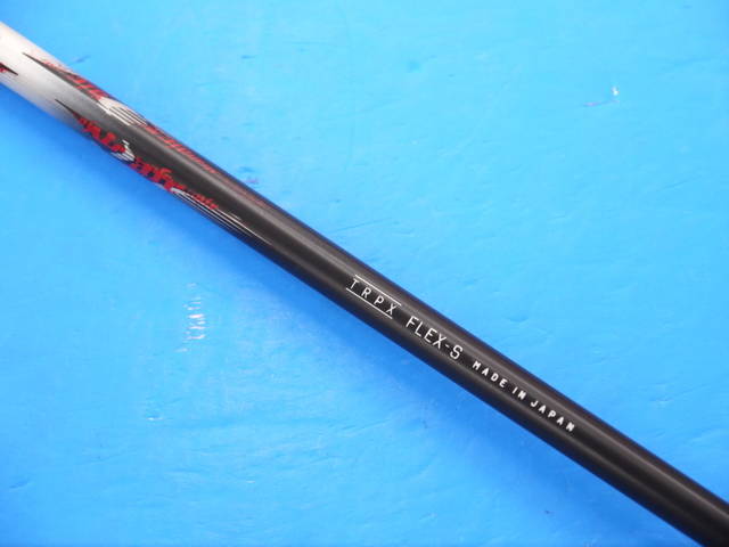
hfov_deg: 23.3
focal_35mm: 84
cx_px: 364
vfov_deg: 17.6
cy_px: 274
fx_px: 1769
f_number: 5.6
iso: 800
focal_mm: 42
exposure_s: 1/80
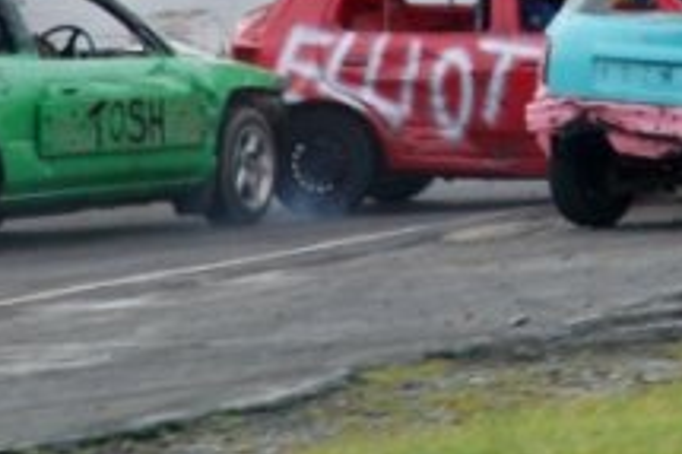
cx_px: 546
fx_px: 11405
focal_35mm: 602
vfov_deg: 2.3
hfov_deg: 3.4
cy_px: -133
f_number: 6
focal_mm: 135
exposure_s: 1/125
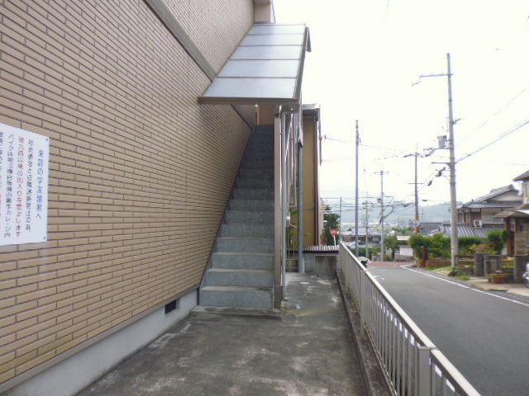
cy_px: 198
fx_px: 367
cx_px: 264
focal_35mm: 24
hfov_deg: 71.6
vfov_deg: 56.8
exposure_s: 1/200
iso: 100
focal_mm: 4.3
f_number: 2.8
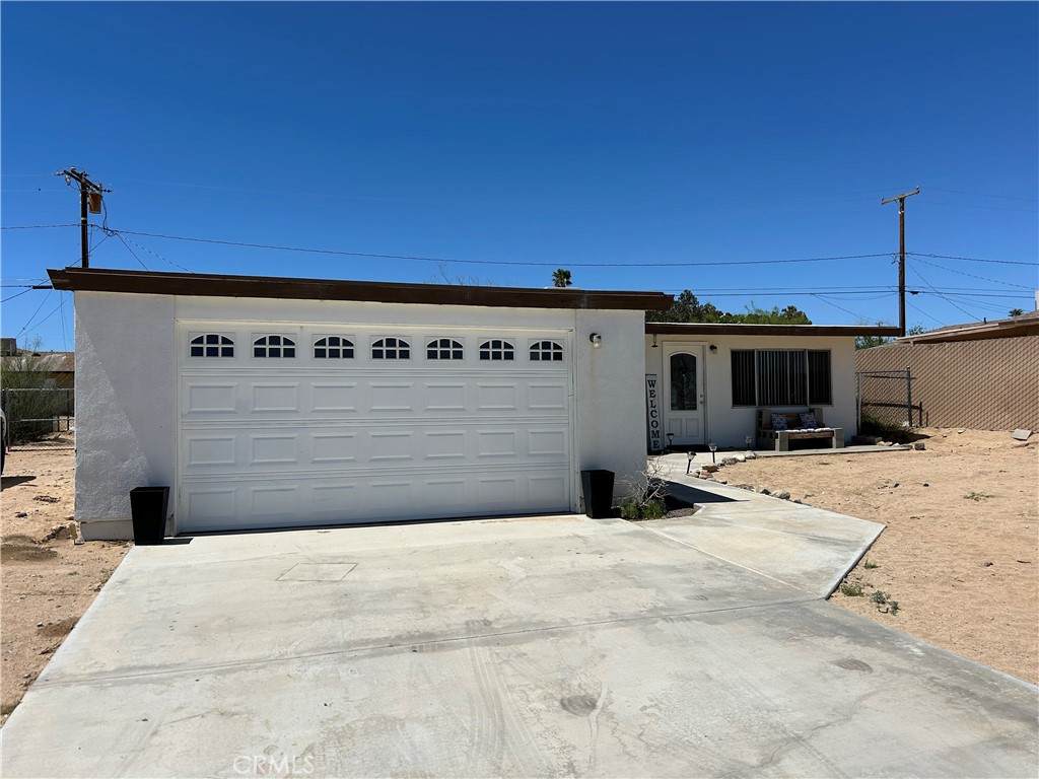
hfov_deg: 67.3
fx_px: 780
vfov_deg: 53.1
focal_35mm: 26
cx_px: 520
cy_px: 390
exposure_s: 1/10309
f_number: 1.5
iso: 50
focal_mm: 5.7
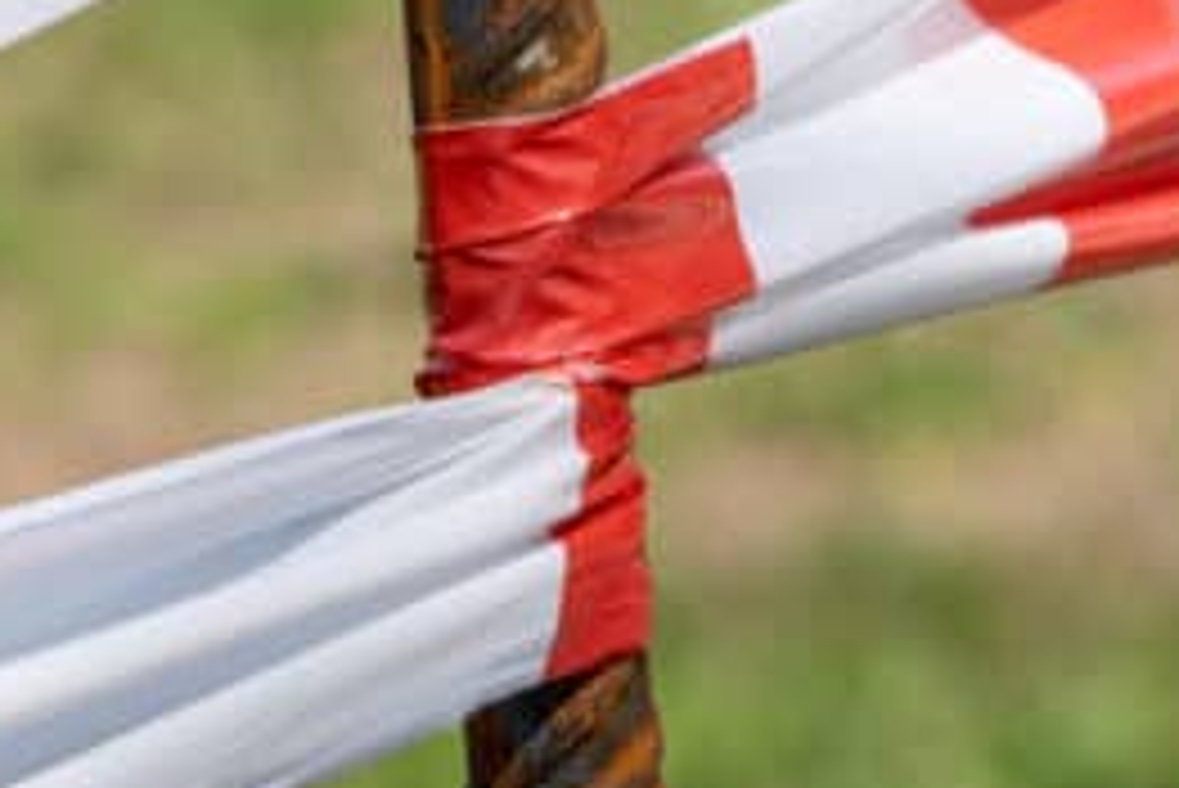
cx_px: -342
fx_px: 11534
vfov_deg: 3.9
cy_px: 16
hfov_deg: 5.8
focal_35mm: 352
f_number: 10
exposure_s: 1/200
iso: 200
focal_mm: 90
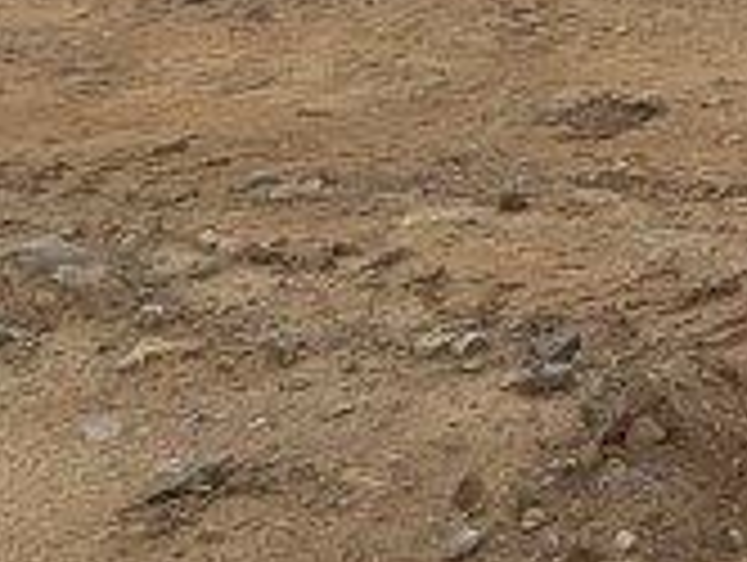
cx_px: 1786
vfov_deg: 8.5
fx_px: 3458
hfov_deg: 10.6
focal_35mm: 160
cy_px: -787
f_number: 1.7
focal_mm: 3.93
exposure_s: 1/2625
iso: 40
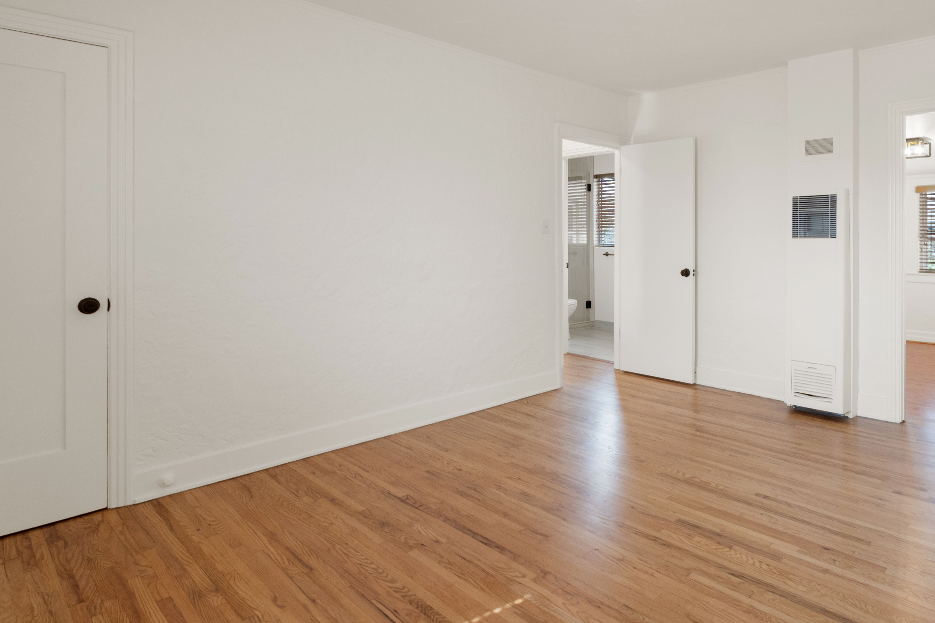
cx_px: 620
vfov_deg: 56.4
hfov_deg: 76.2
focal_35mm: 22
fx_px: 571
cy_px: 229
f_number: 9
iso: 1000
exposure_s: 1/13
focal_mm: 16
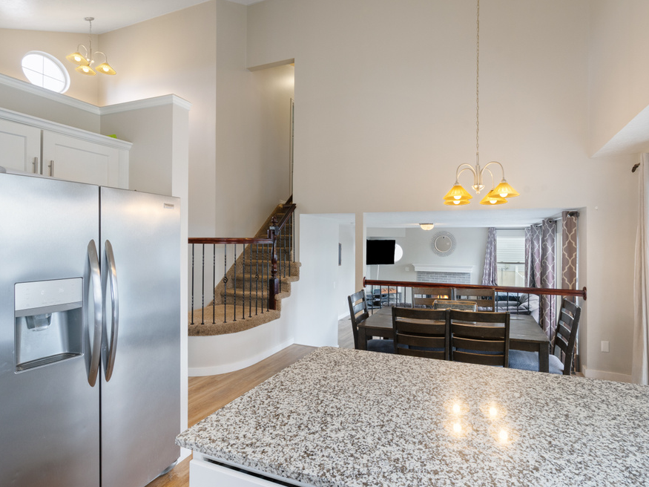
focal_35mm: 18
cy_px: 240
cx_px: 366
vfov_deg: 71.6
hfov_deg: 87.3
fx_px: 337
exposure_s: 1/1.67
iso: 400
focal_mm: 16
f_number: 9
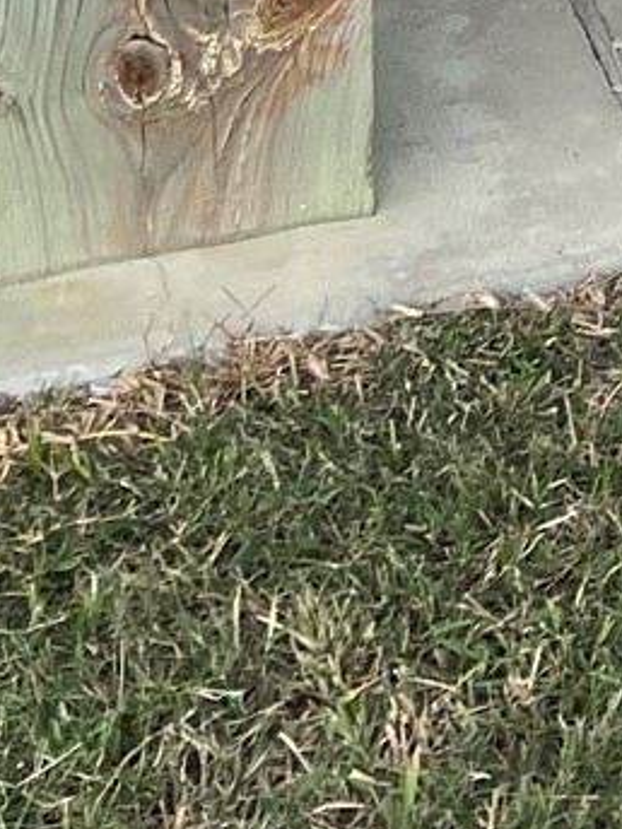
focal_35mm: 155
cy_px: -1222
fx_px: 3714
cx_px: 1603
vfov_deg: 10.7
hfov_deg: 8.6
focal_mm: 5.7
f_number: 1.5
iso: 100
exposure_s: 1/120
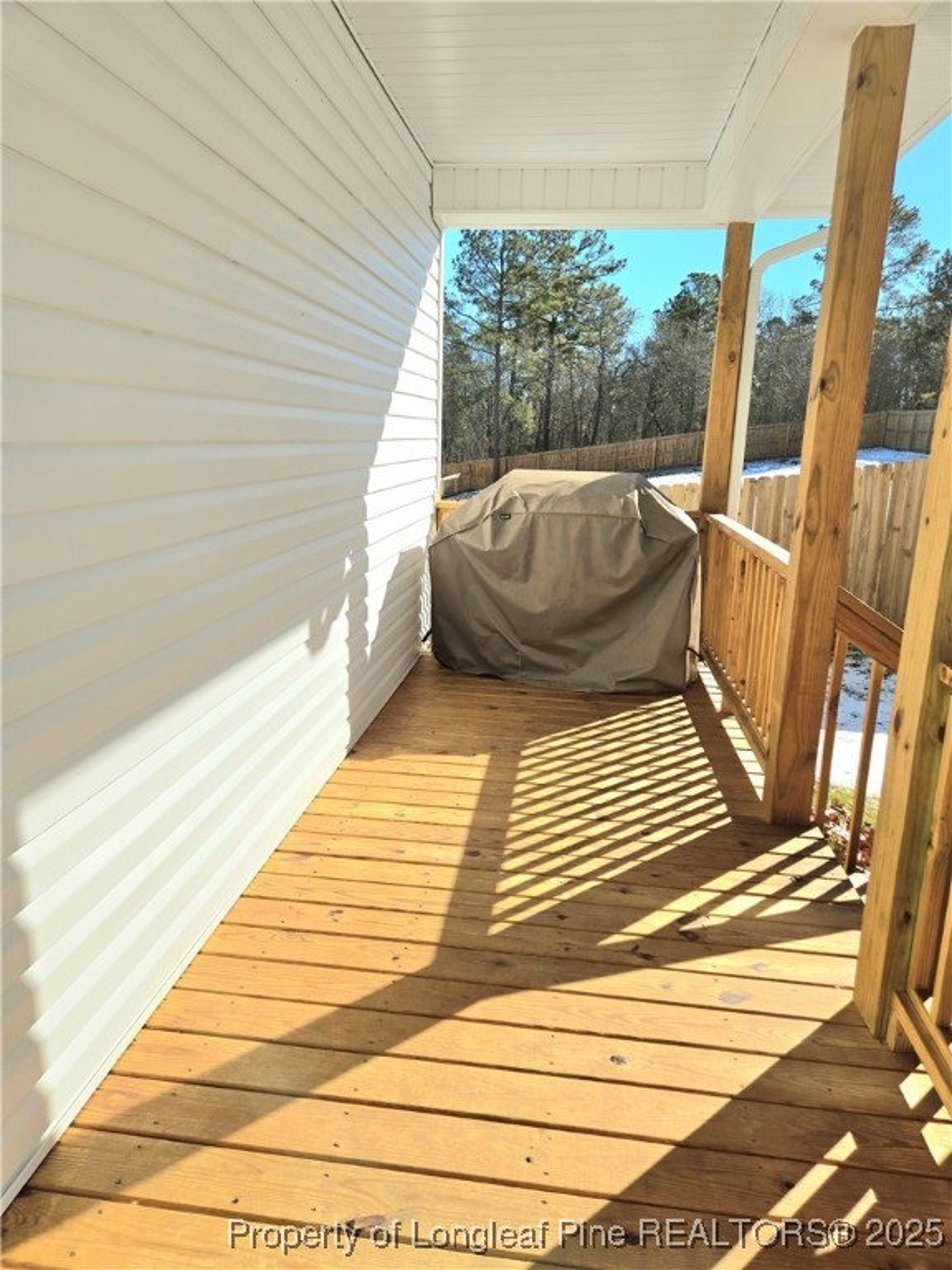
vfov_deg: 73.9
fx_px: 843
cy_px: 635
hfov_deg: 58.9
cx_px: 476
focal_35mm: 23
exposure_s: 1/3333
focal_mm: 5.4
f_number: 1.8
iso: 32
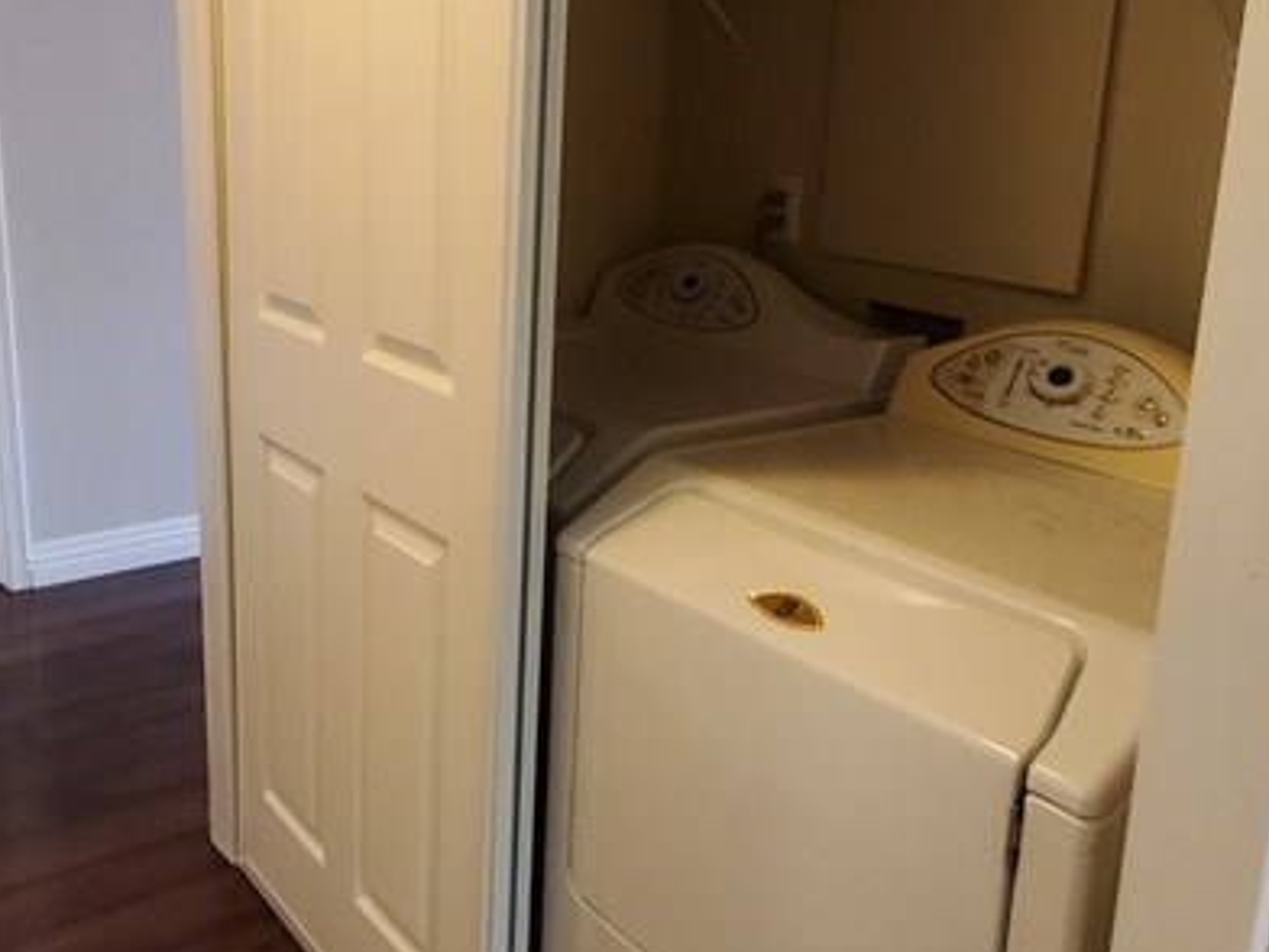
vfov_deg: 41.7
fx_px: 1246
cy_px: 402
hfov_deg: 53.6
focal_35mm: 34
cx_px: 518
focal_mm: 1.8
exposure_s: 1/60
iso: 500
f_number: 2.2
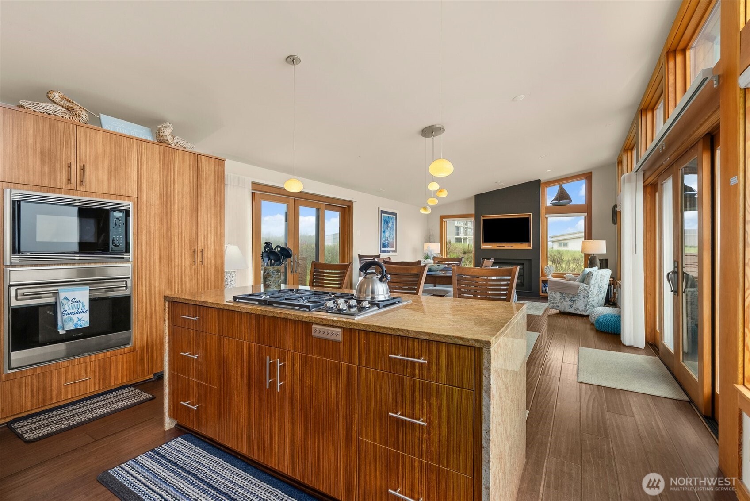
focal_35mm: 16
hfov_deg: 96.7
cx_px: 375
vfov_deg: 73.8
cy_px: 250
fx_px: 333
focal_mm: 16
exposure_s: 1/10
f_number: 8
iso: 500
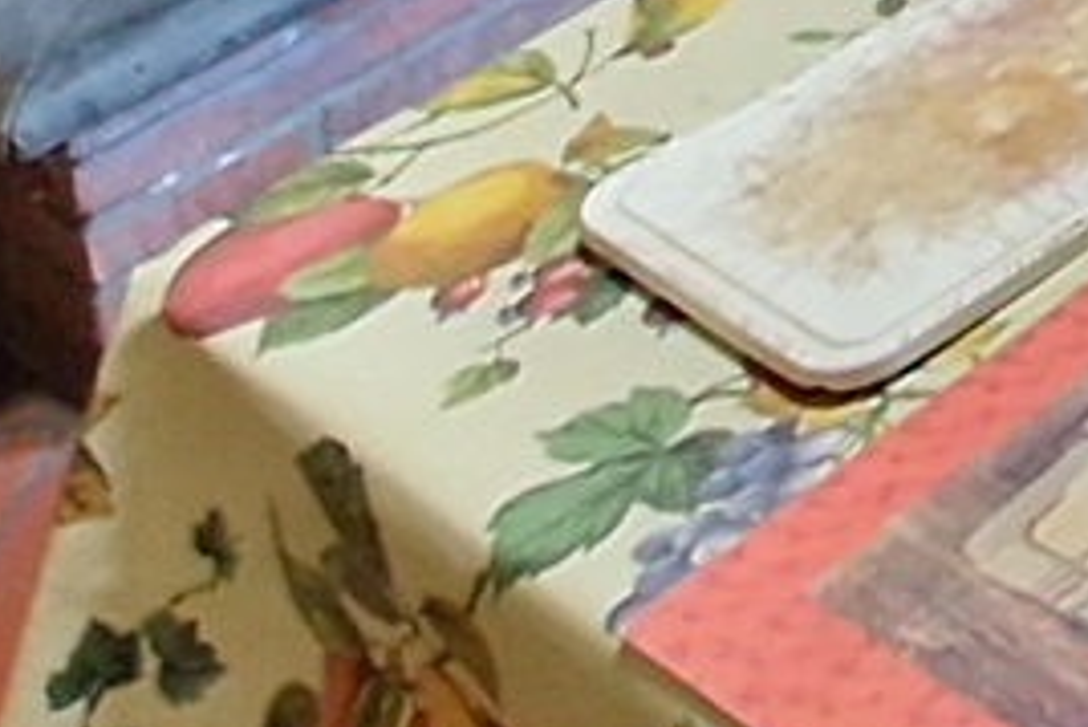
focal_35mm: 97
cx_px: 2541
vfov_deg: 10.0
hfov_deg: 14.5
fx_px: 2933
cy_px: -1545
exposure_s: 1/25
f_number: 2.2
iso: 1000
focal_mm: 2.2
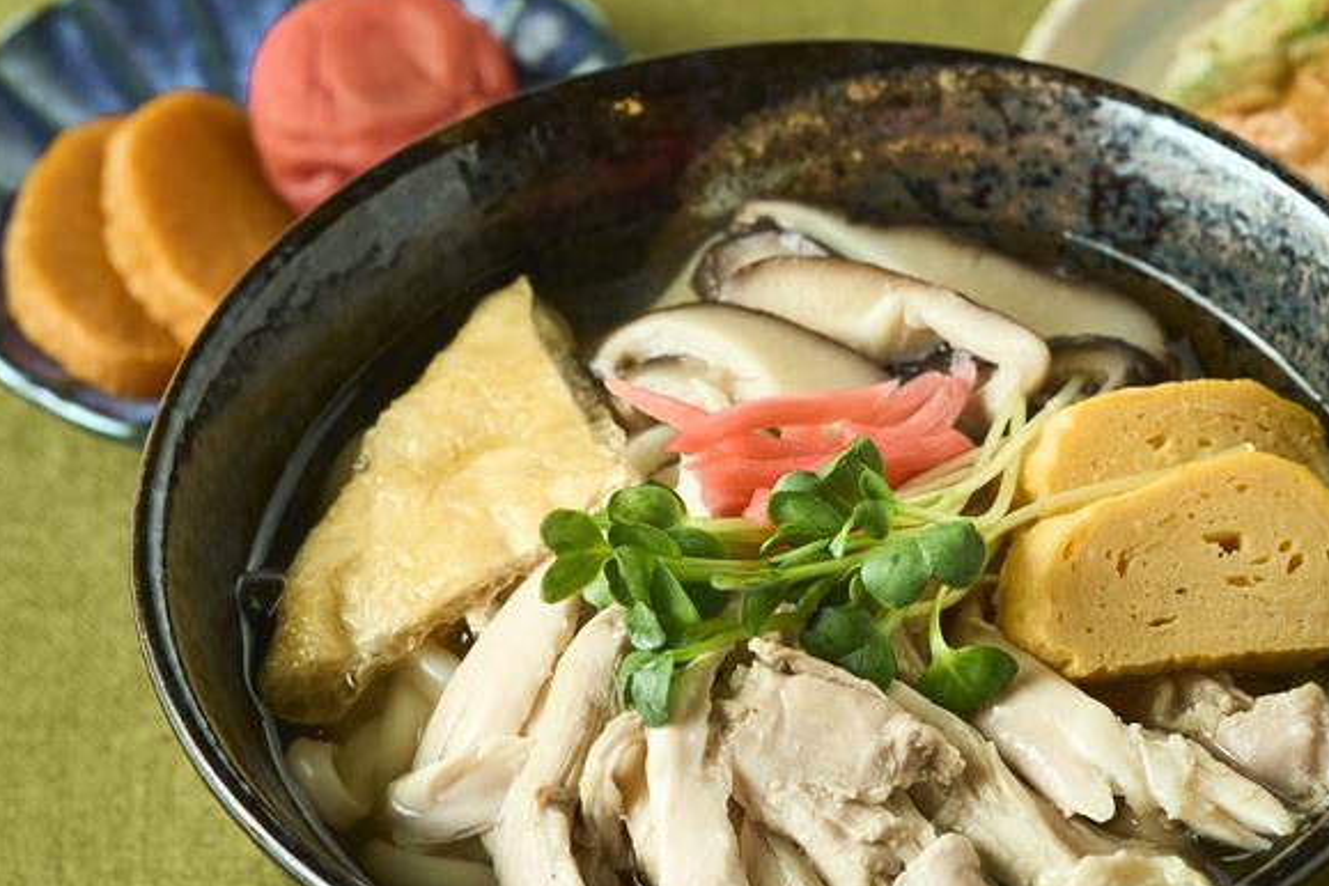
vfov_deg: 7.2
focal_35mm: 190
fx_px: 7014
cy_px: 483
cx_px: 916
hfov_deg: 10.8
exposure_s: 1/60
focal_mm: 110
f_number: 8
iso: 400
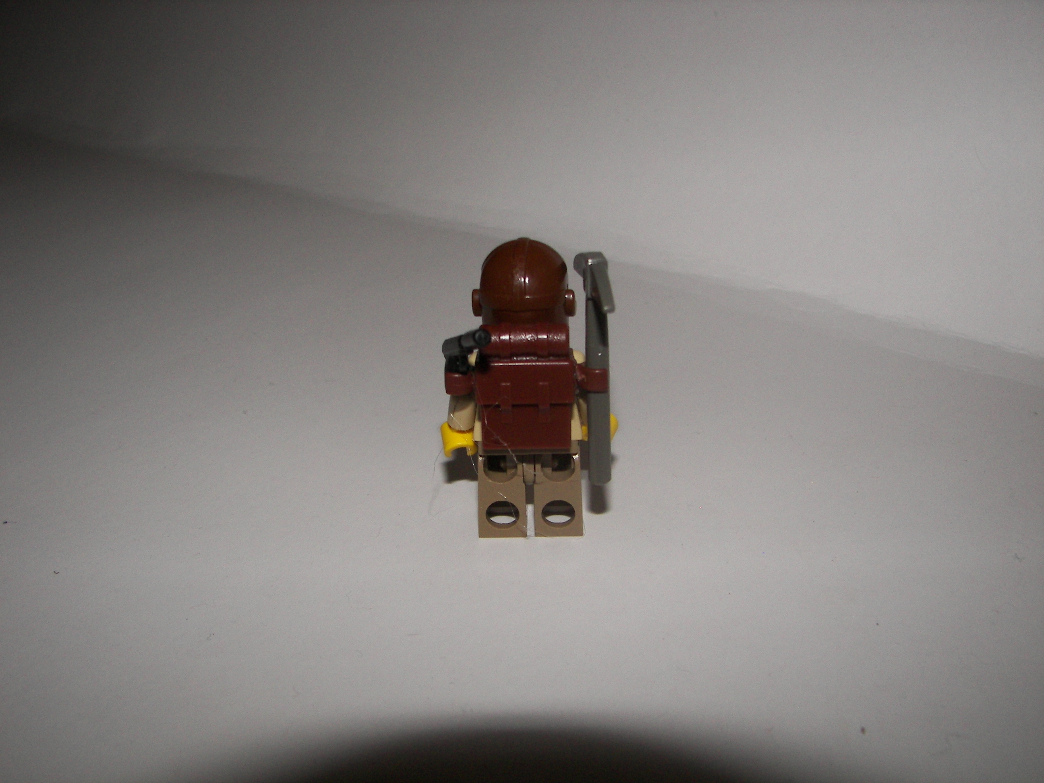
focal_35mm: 36
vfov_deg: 39.7
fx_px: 1086
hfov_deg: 51.4
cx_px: 522
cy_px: 392
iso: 100
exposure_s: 1/30
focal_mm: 6
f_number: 2.8
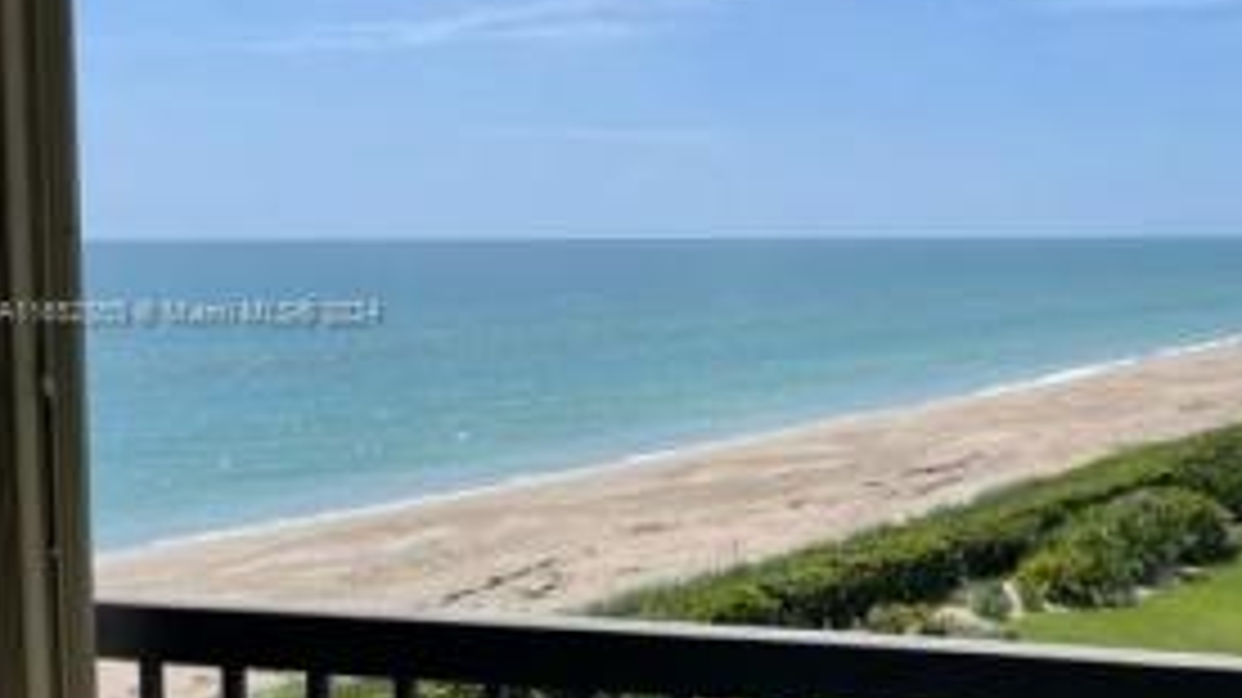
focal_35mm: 41
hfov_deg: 48.0
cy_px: 315
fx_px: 1350
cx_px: 891
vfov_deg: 29.0
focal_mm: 4.2
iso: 32
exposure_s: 1/6494
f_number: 1.6
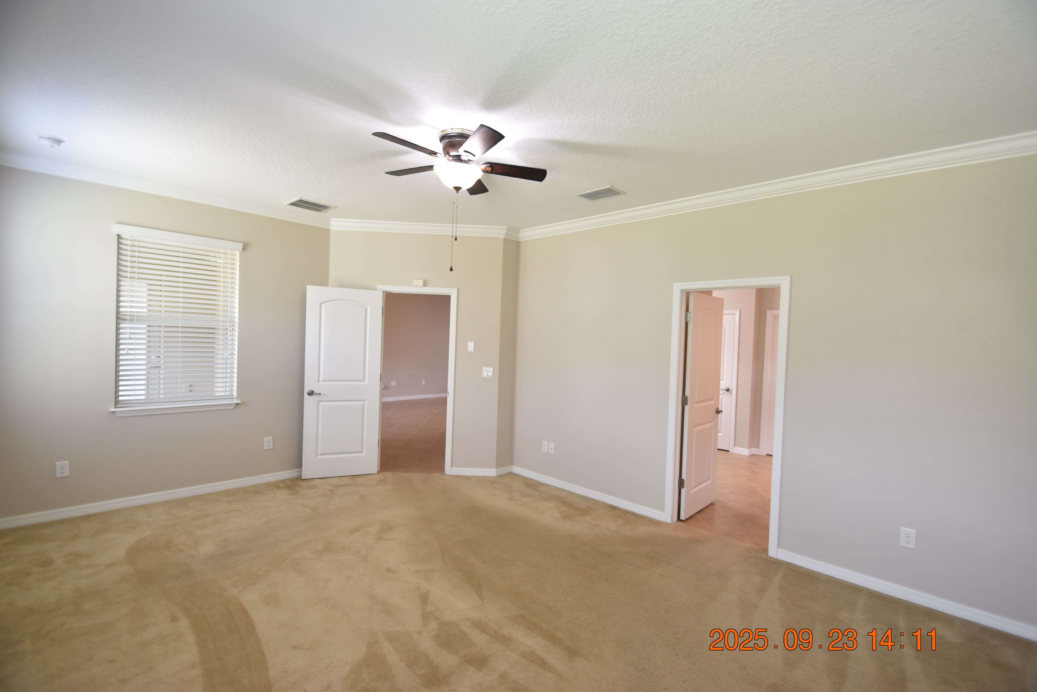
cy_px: 346
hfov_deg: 100.4
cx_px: 518
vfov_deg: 77.3
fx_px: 432
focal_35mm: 15
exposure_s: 1/45
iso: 800
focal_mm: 10
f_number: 3.5
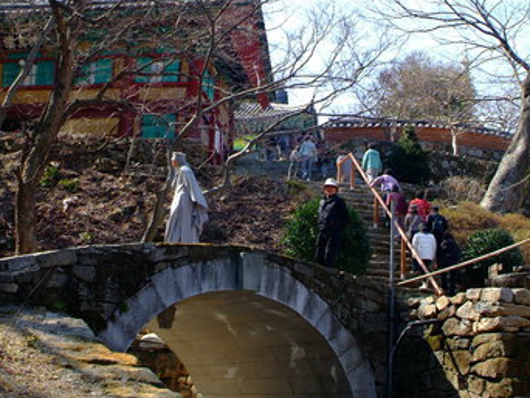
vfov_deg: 24.8
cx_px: 267
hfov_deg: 32.7
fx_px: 904
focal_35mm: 59
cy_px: 200
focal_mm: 20
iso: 200
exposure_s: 1/125
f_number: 8
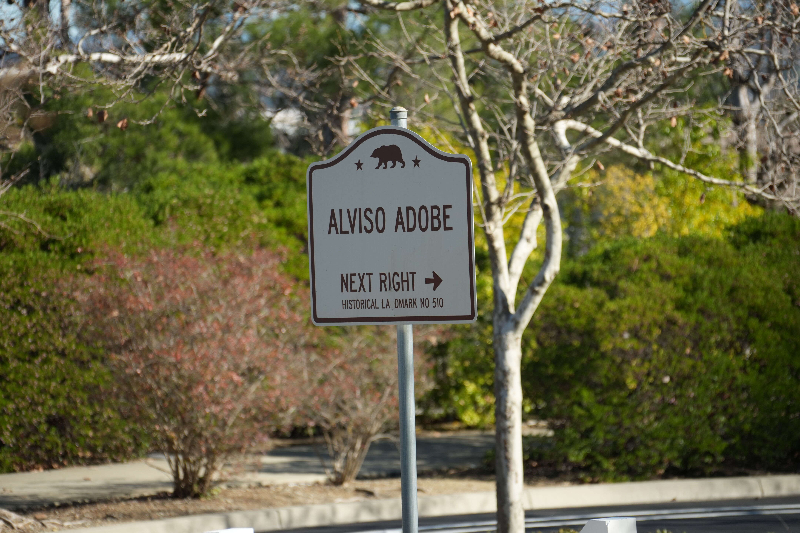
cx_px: 400
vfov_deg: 5.5
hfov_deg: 8.2
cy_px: 266
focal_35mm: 250
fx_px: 5555
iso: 400
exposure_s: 1/640
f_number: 7.1
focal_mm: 250
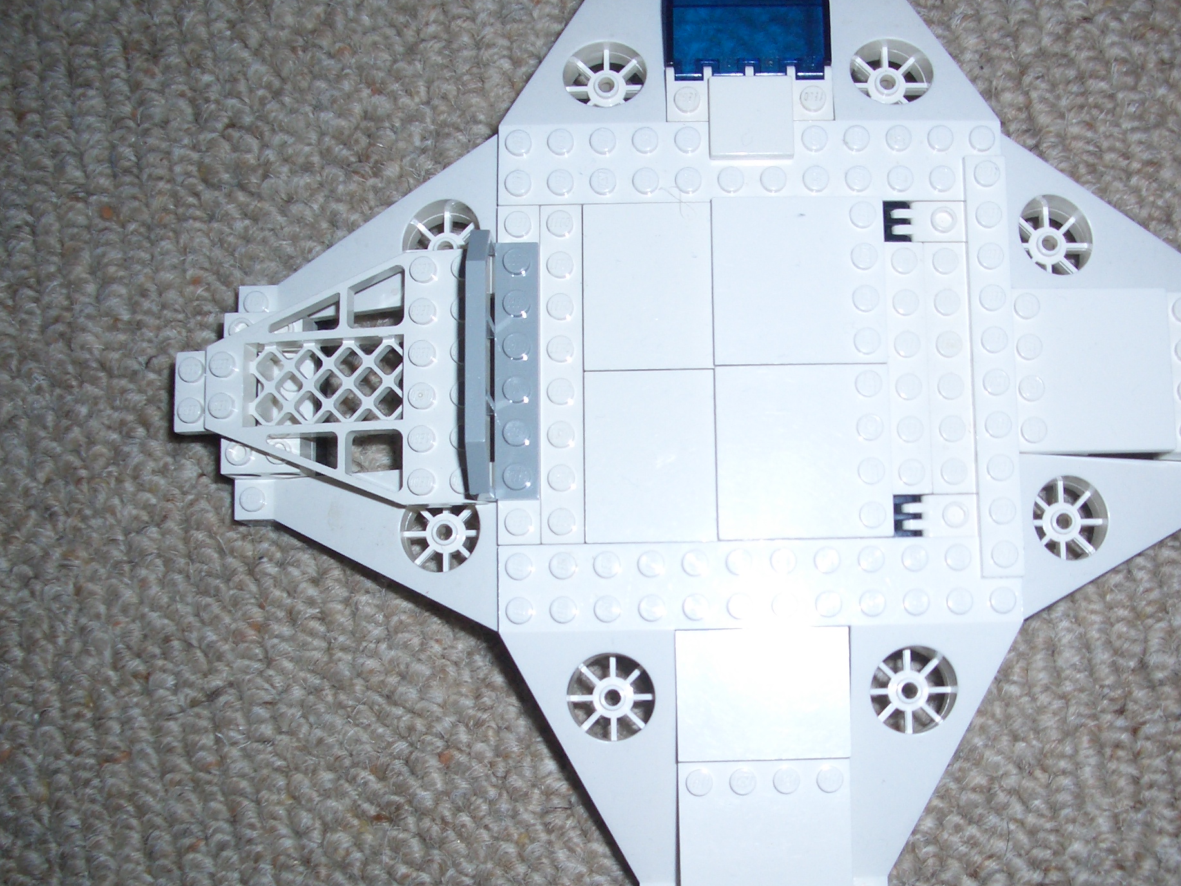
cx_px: 716
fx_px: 1501
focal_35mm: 44
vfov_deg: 32.8
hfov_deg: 42.7
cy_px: 519
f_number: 4.3
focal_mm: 5.8
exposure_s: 1/60
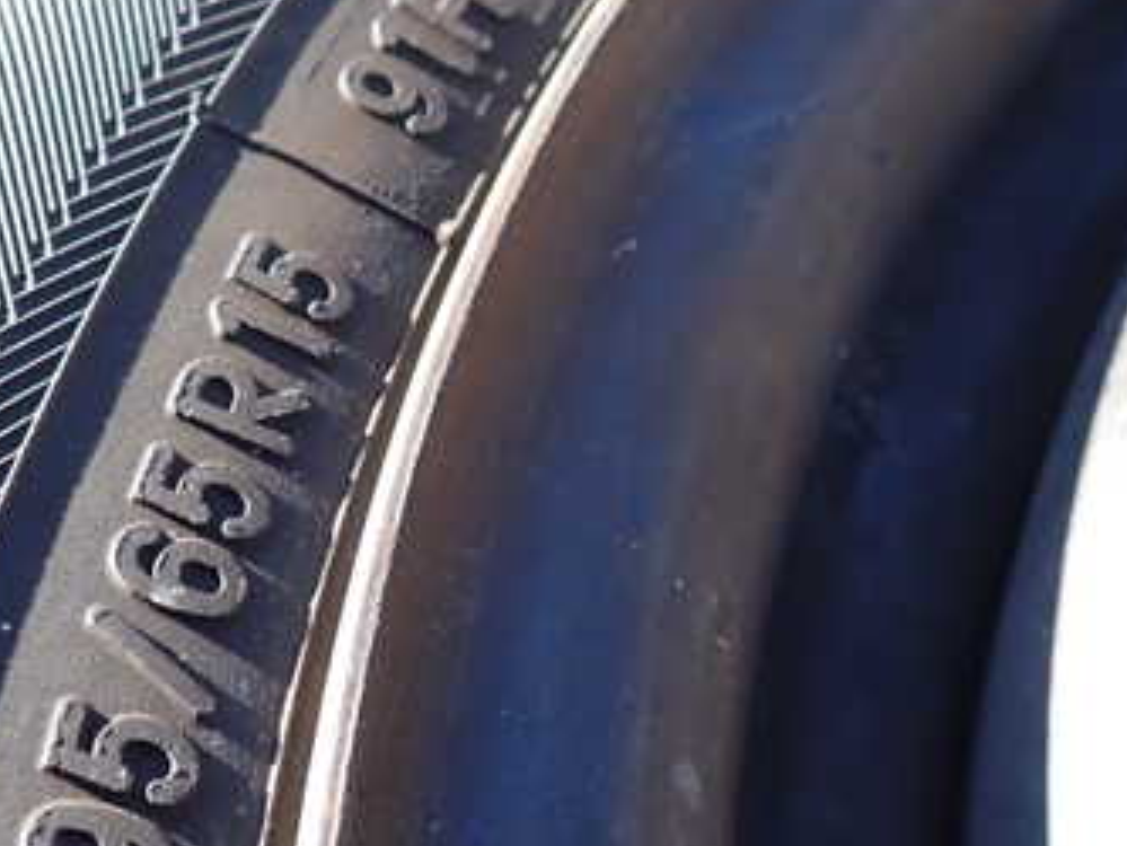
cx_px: 162
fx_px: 1466
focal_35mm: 45
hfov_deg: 39.7
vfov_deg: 32.0
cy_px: 552
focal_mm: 4.5
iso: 100
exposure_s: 1/160
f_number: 2.8
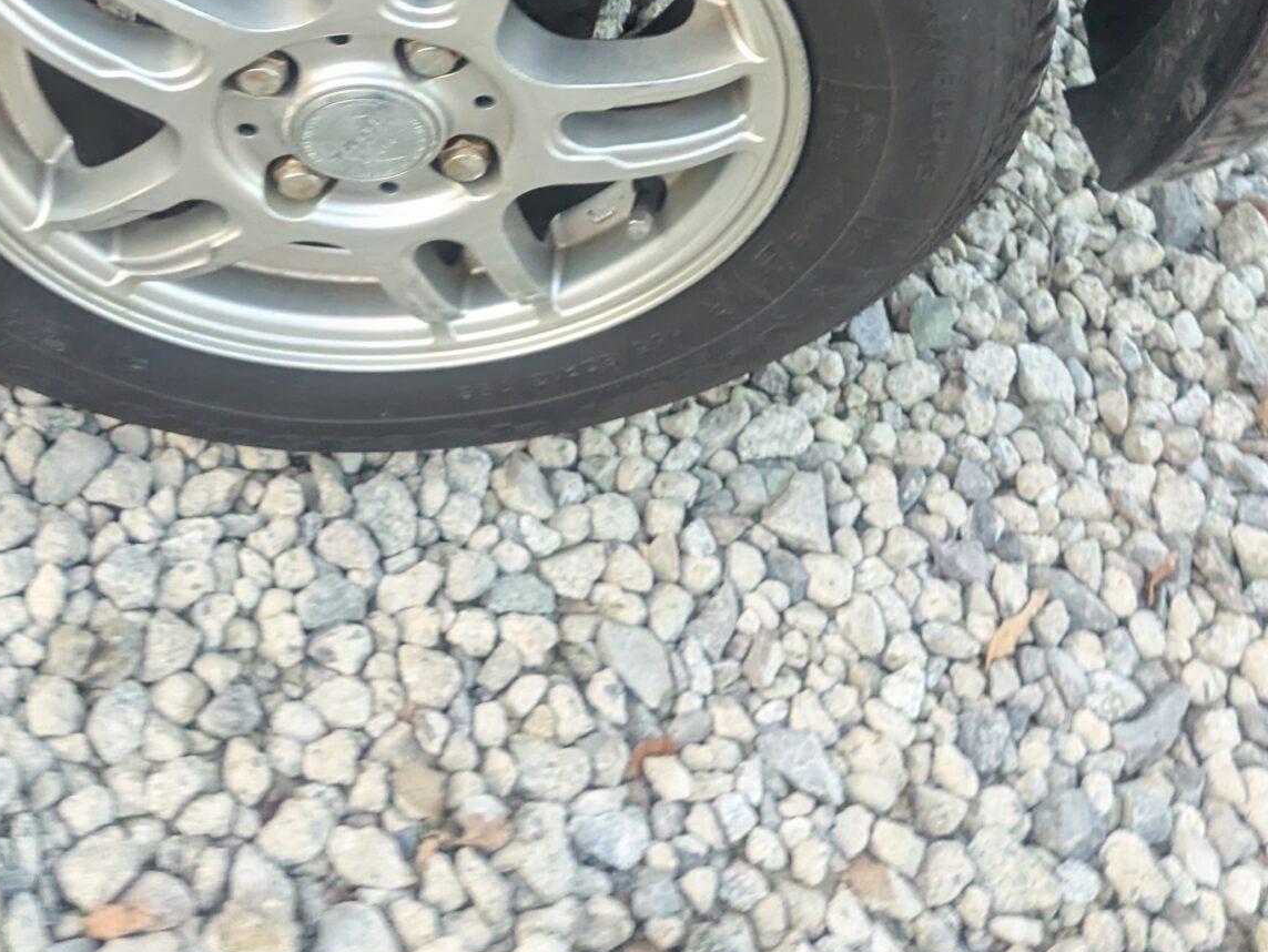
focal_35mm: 56
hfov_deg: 34.3
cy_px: -67
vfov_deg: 24.5
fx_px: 2052
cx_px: 540
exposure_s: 1/100
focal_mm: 5.43
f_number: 1.89
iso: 591
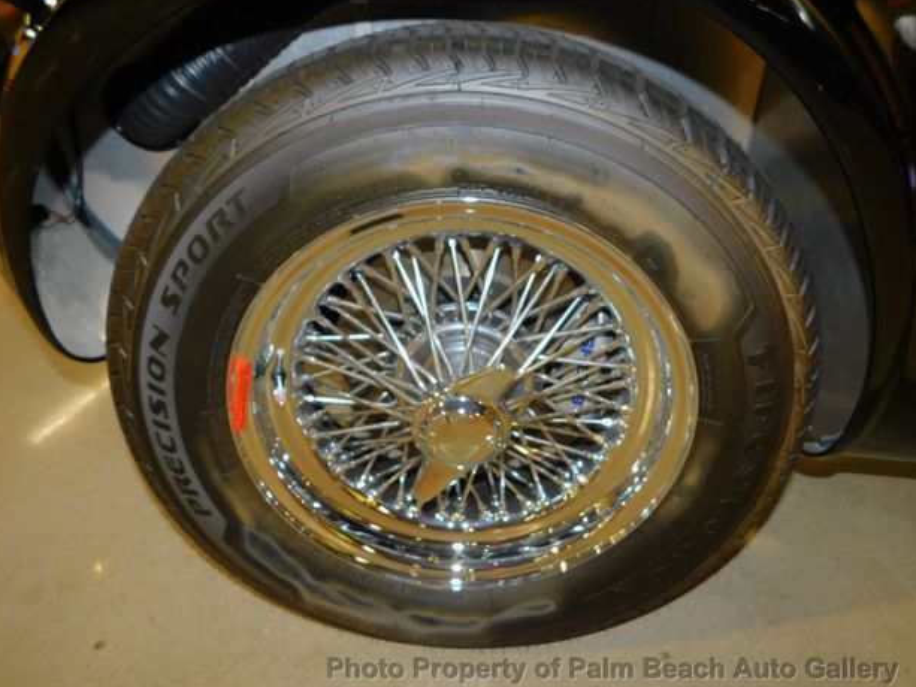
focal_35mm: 24
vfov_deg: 56.8
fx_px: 635
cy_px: 342
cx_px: 469
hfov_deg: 71.6
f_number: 3
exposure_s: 1/30
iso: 200
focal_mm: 4
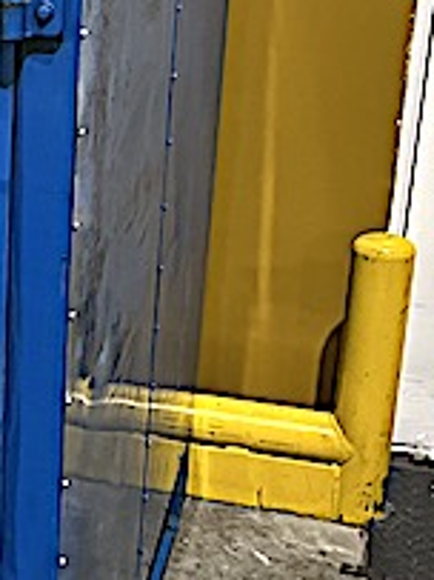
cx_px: -388
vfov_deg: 23.8
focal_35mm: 82
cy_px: 249
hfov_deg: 15.1
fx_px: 1372
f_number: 1.5
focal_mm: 5.7
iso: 400
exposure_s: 1/33
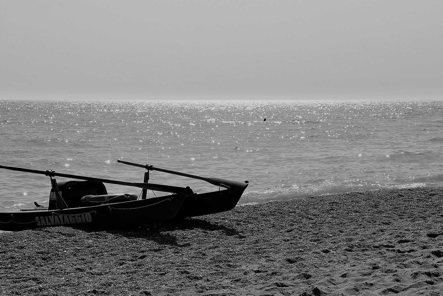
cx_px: 163
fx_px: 907
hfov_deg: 27.3
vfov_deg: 18.5
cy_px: 172
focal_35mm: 74
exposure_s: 1/500
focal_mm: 35
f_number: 11
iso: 200
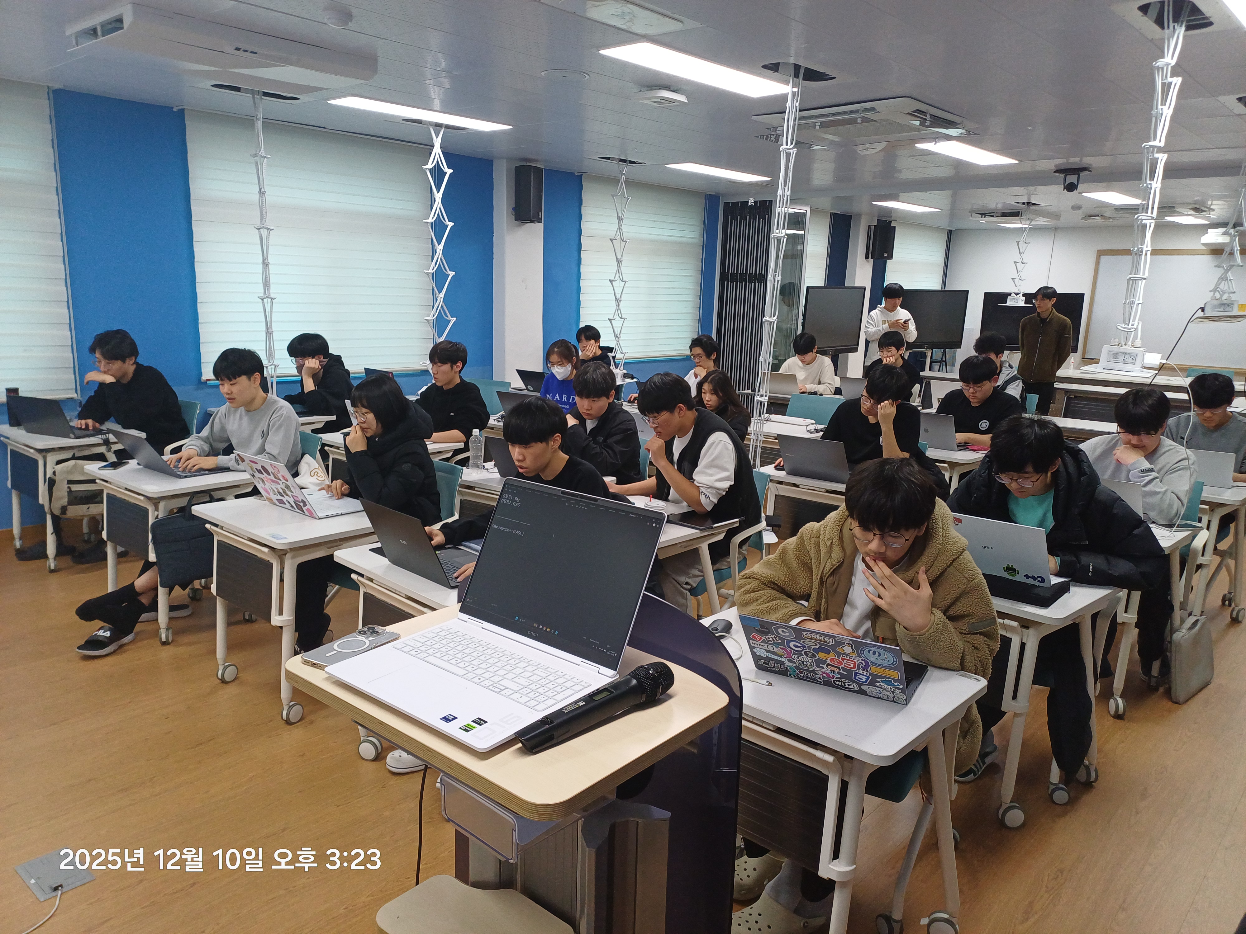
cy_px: 467
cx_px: 623
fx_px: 900
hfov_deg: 69.4
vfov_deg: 54.9
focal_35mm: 25
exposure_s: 1/60
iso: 125
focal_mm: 4.65
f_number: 1.8
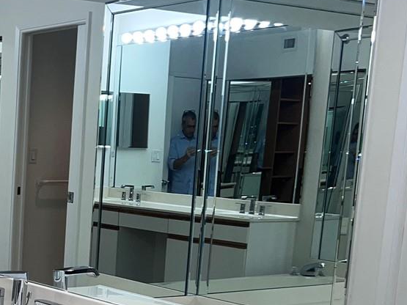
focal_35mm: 75
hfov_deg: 23.7
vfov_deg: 19.3
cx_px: -83
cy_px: 276
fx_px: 882
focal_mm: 5.7
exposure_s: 1/218
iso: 32
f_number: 1.5
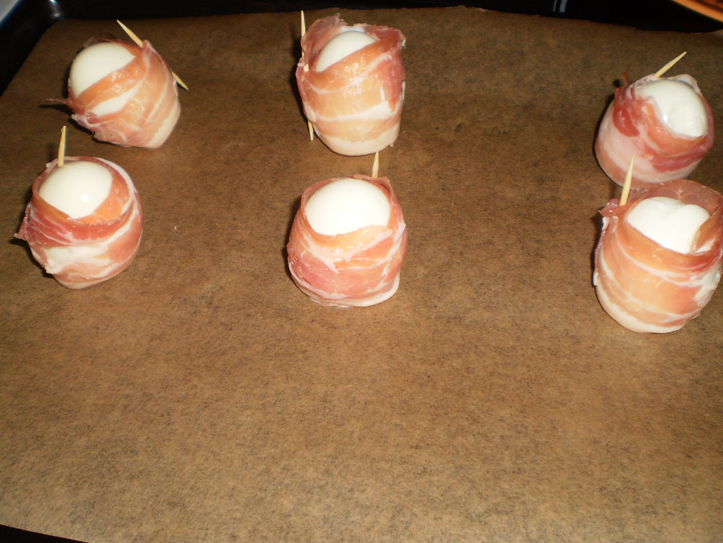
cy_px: 272
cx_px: 362
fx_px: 752
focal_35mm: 36
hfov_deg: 51.4
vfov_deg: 39.7
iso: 125
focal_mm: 6.3
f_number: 3.1
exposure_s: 1/30
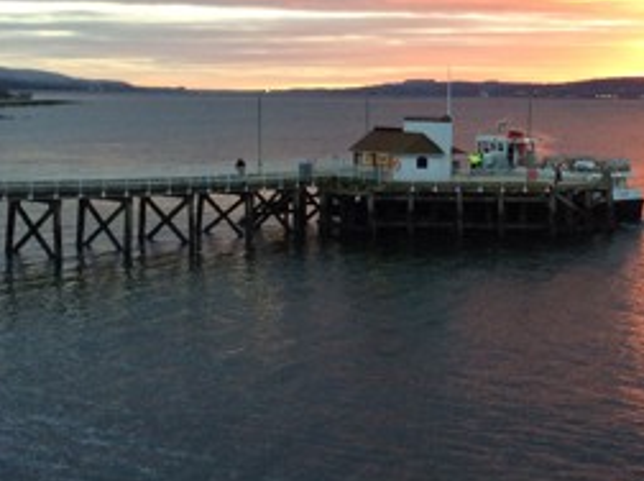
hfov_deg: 28.2
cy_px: 138
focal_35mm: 68
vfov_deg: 21.4
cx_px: 478
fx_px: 1263
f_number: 2.4
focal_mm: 3.3
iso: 32
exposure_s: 1/33
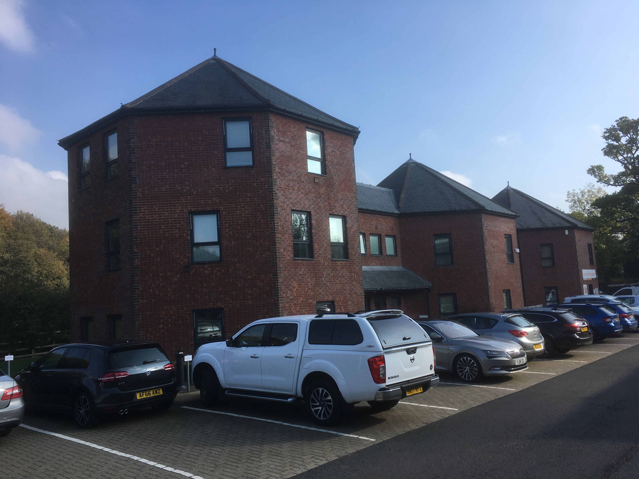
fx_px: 535
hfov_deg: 61.7
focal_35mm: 29
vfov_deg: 48.2
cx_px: 320
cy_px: 240
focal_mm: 4.15
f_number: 2.2
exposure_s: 1/1282
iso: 25
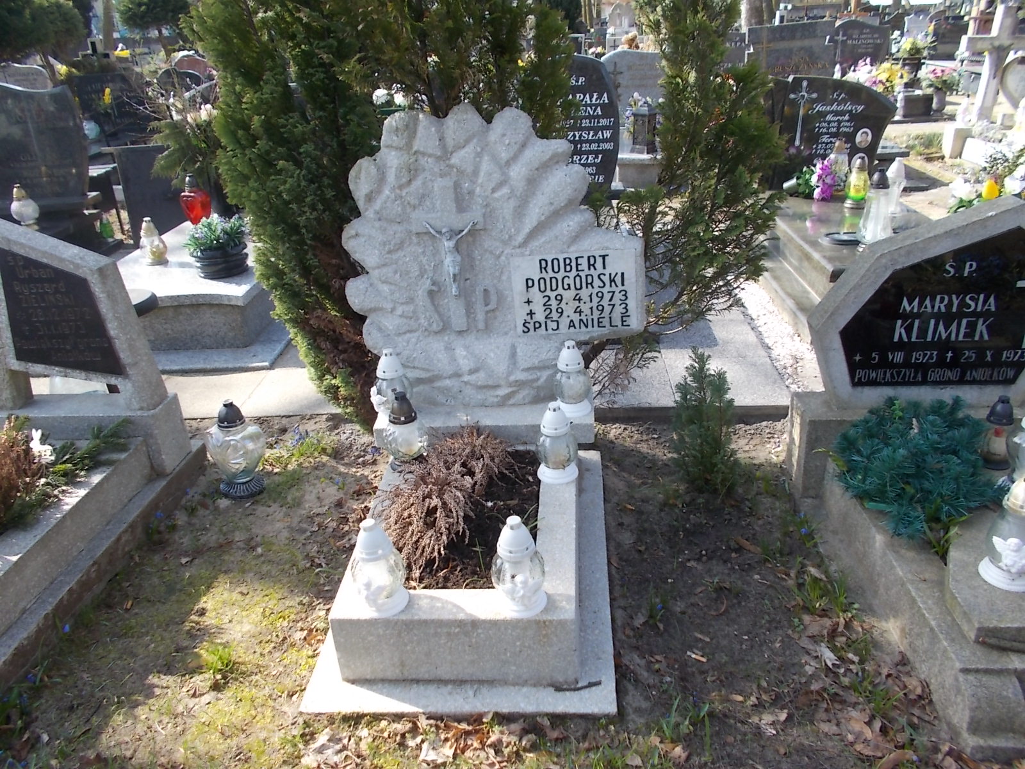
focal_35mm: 26
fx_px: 770
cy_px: 384
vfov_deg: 53.1
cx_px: 512
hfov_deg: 67.3
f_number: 3.2
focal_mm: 4.6
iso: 80
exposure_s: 1/250
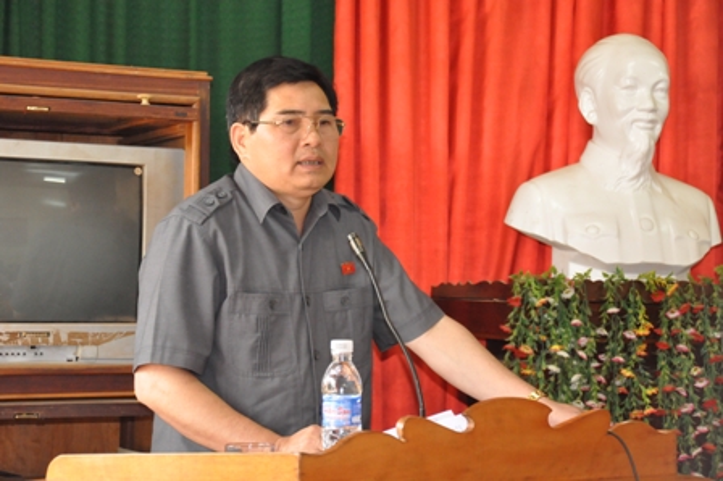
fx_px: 1866
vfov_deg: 14.7
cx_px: 362
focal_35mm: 93
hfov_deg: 21.9
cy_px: 240
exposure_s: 1/60
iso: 3200
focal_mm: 62
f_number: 5.6
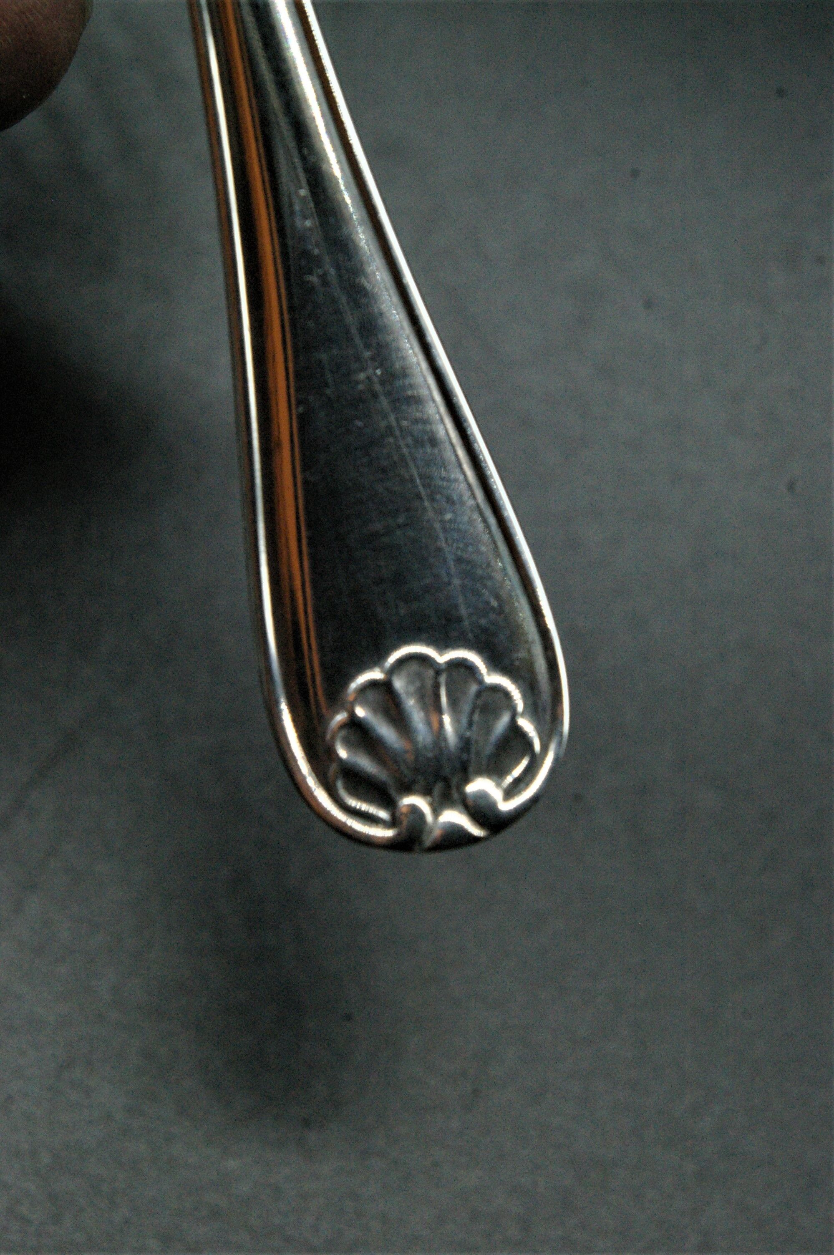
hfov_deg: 34.1
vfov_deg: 49.6
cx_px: 417
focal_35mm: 39
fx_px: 1358
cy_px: 628
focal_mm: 26
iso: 1600
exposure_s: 1/180
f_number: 8
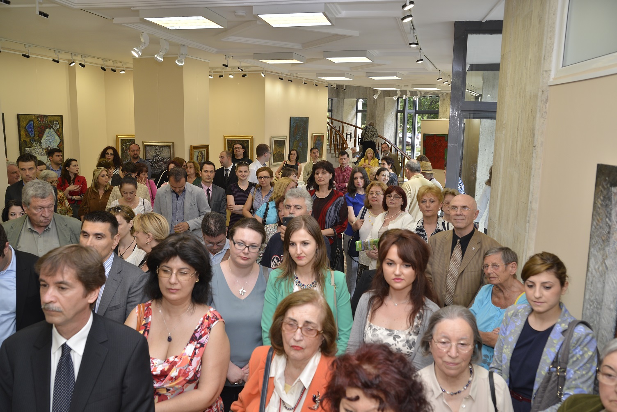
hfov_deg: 65.5
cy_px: 206
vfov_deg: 46.4
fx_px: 480
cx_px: 308
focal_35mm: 28
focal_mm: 28
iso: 500
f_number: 5
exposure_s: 1/100
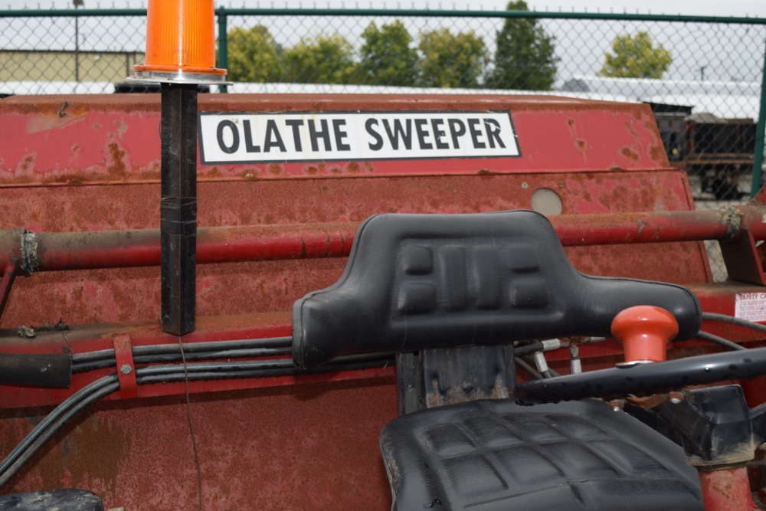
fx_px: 862
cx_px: 383
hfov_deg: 47.9
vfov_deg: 33.0
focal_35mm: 40
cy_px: 256
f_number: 5.6
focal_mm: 27
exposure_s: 1/160
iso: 100
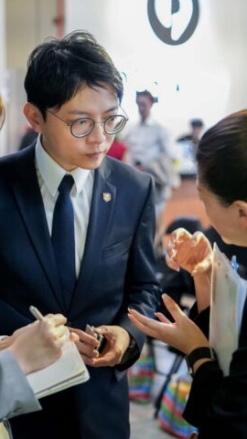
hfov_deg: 19.4
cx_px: 34
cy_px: 218
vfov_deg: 34.4
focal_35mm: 61
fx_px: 711
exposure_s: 1/200
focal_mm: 35
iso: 4000
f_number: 2
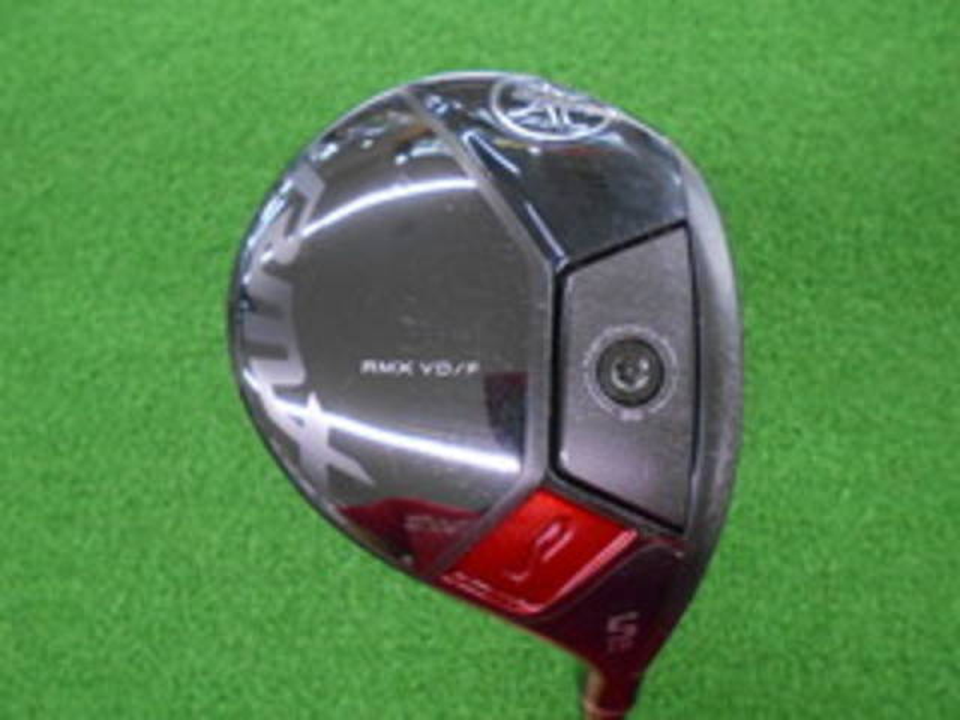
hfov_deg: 67.3
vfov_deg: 53.1
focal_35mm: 26
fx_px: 721
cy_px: 360
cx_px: 480
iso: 800
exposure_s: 1/60
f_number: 3.2
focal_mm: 4.6
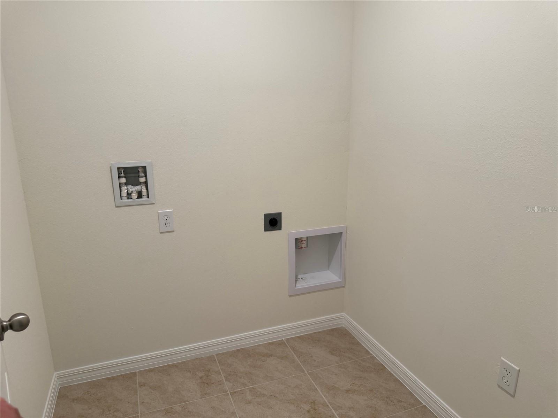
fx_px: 387
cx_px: 279
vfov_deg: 56.8
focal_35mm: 24
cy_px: 209
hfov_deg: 71.6
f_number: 1.78
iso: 160
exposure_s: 1/120
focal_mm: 6.76
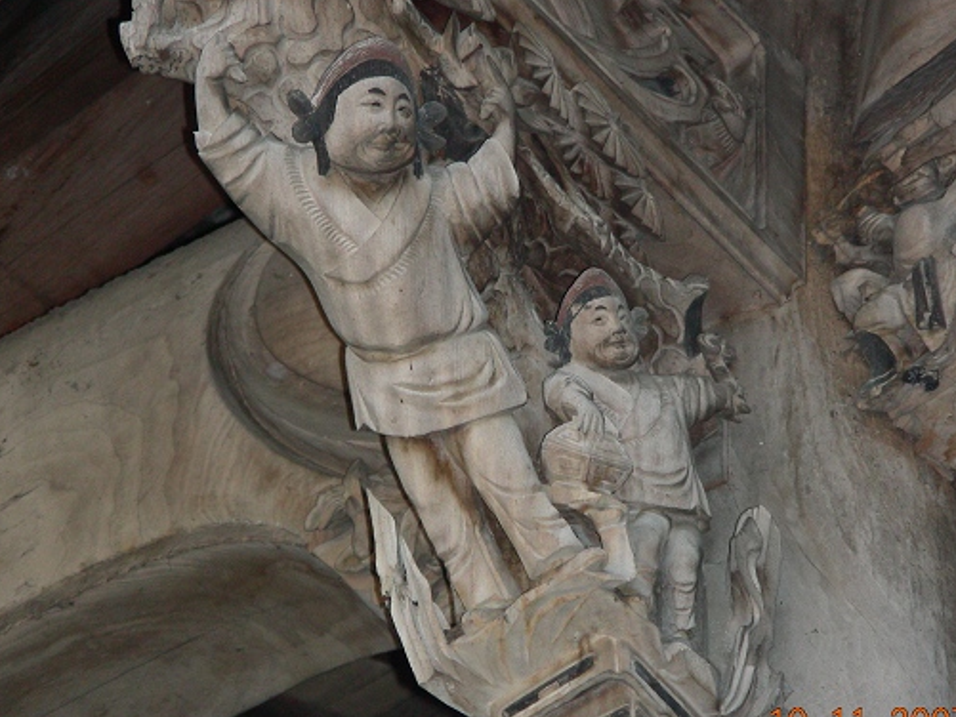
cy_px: 394
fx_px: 5497
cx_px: 494
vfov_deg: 7.5
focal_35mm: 199
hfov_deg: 9.9
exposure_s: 1/204
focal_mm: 28.7
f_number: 3.5
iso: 188
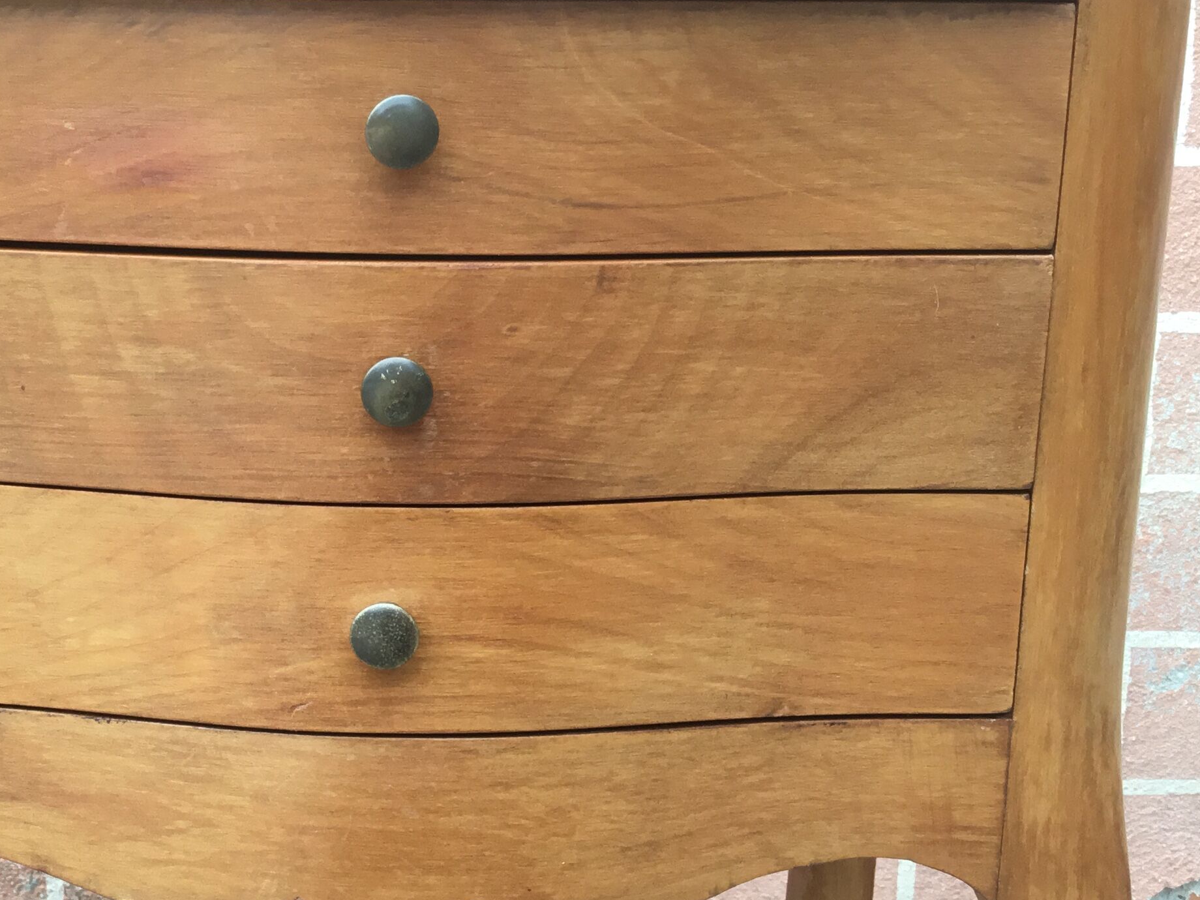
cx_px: 350
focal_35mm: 55
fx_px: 1907
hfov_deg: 34.4
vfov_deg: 26.6
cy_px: 461
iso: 50
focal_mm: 3.3
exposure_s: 1/100
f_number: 2.4
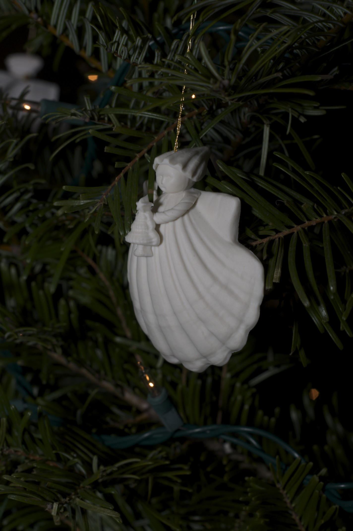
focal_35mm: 75
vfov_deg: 27.0
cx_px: 176
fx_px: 1106
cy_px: 266
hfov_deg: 18.1
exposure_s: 1/100
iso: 100
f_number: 8
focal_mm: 50
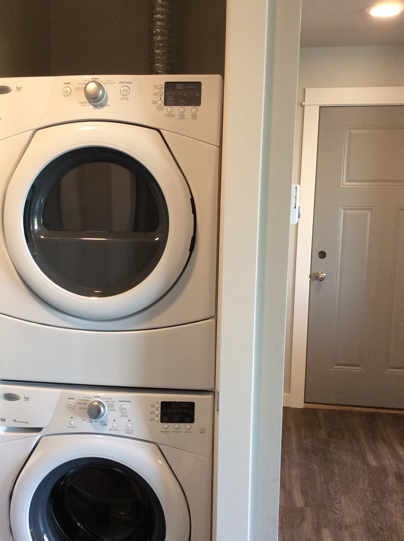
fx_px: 702
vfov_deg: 42.0
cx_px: 153
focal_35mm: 45
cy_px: 306
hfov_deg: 32.0
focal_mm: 3.3
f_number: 2.4
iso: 64
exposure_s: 1/24
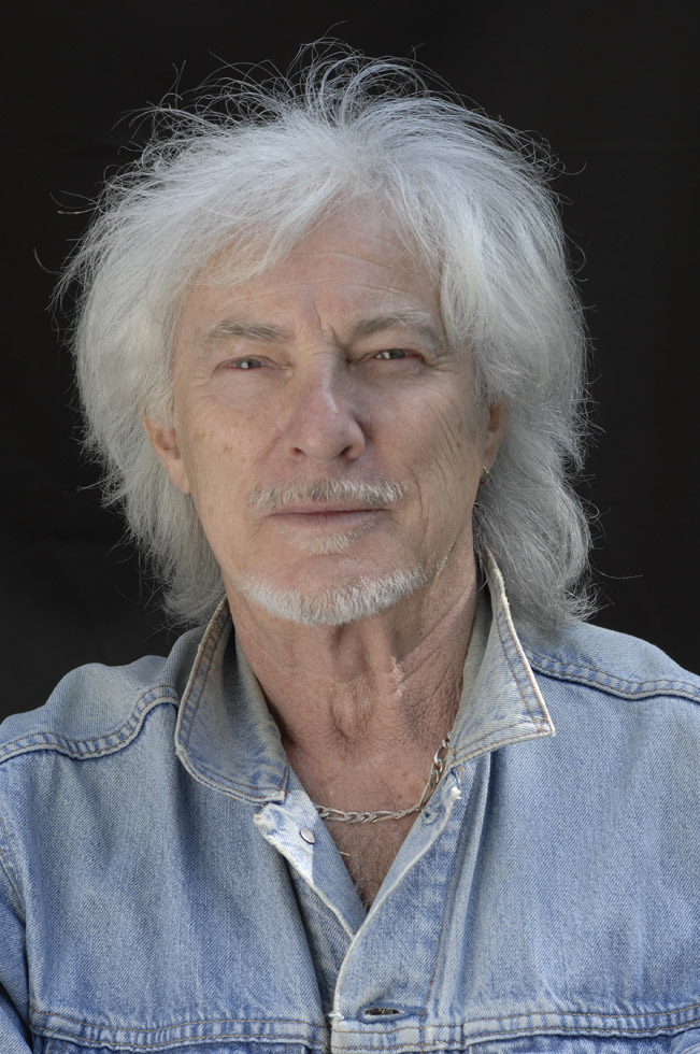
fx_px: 3728
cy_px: 527
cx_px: 350
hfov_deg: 10.7
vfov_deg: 16.1
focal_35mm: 128
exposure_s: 1/100
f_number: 9
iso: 160
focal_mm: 85
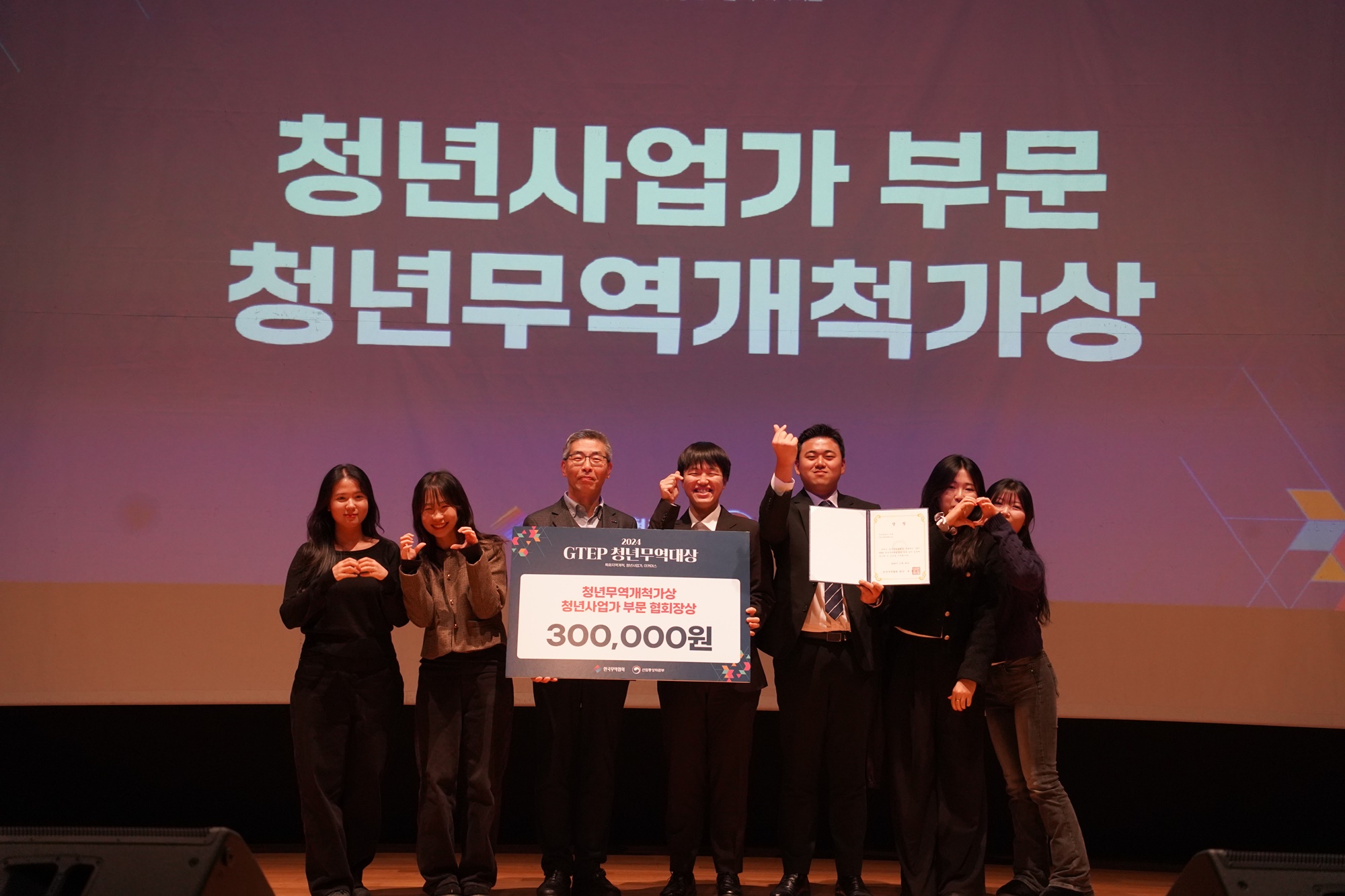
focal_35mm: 61
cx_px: 672
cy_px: 448
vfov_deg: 22.3
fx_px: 2279
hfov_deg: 32.9
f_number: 4
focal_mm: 61
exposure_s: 1/160
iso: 4000
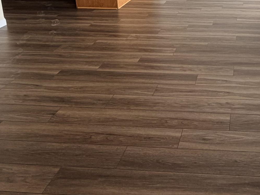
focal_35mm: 43
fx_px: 323
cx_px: 229
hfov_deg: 40.8
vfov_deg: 30.9
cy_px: -4
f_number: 2.2
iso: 160
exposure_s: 1/120
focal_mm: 2.22
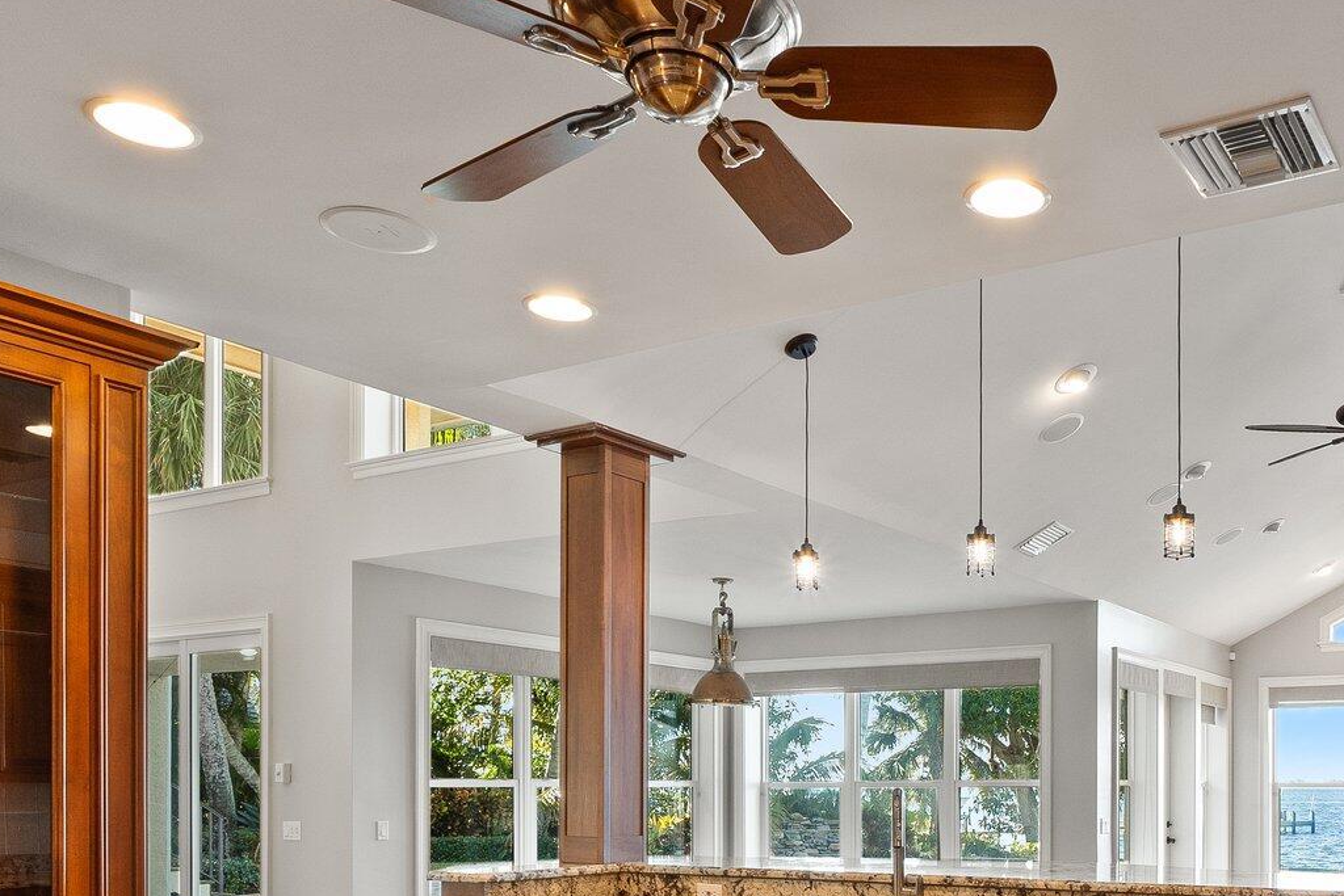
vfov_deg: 39.0
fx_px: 1195
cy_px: 756
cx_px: 987
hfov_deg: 56.2
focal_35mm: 32
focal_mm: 10.9
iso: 400
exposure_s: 1/6
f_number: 8
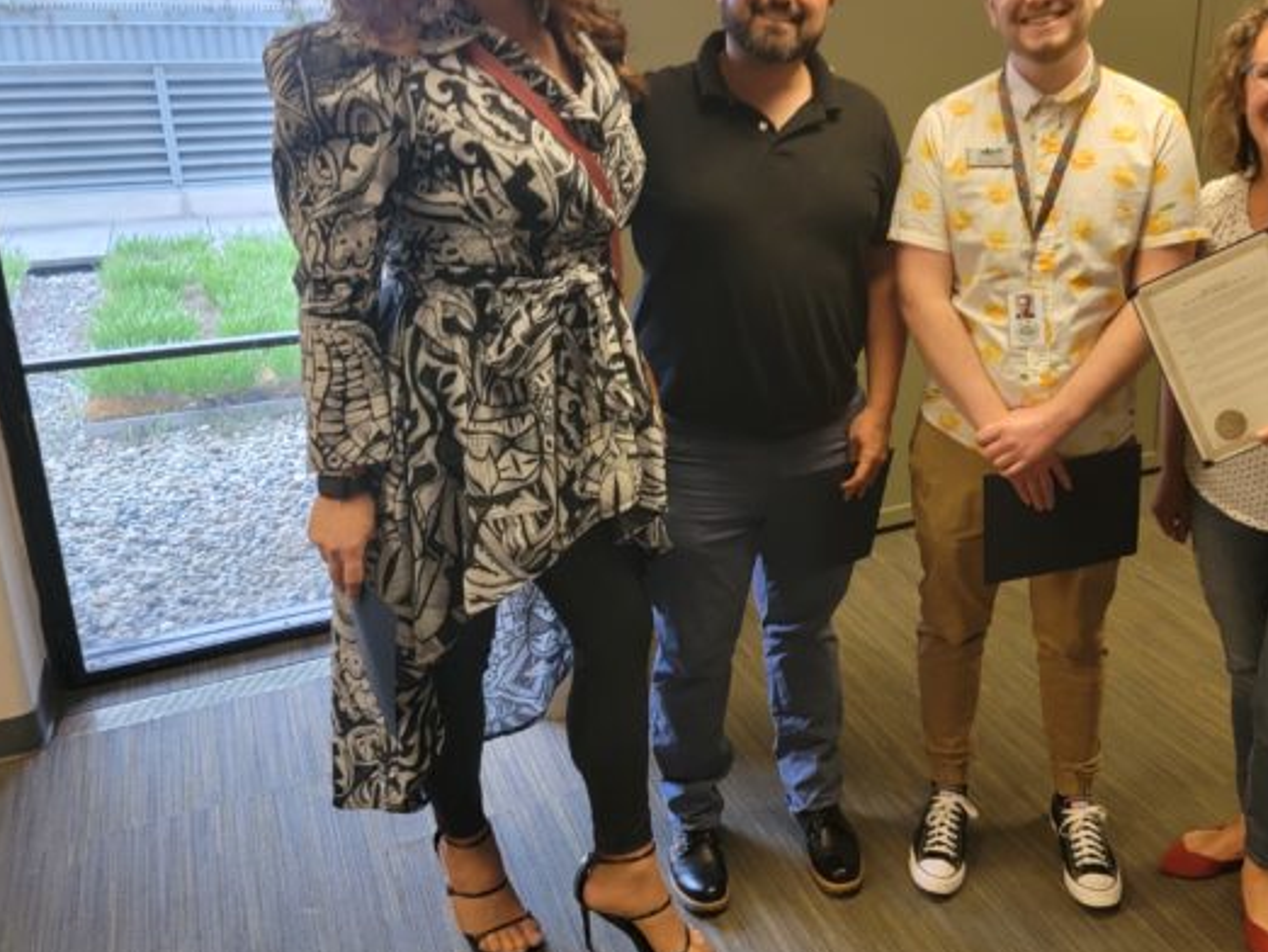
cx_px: 797
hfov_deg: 56.1
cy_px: 359
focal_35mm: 32
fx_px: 1173
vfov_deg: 43.9
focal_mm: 6.7
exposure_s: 1/60
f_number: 1.8
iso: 200
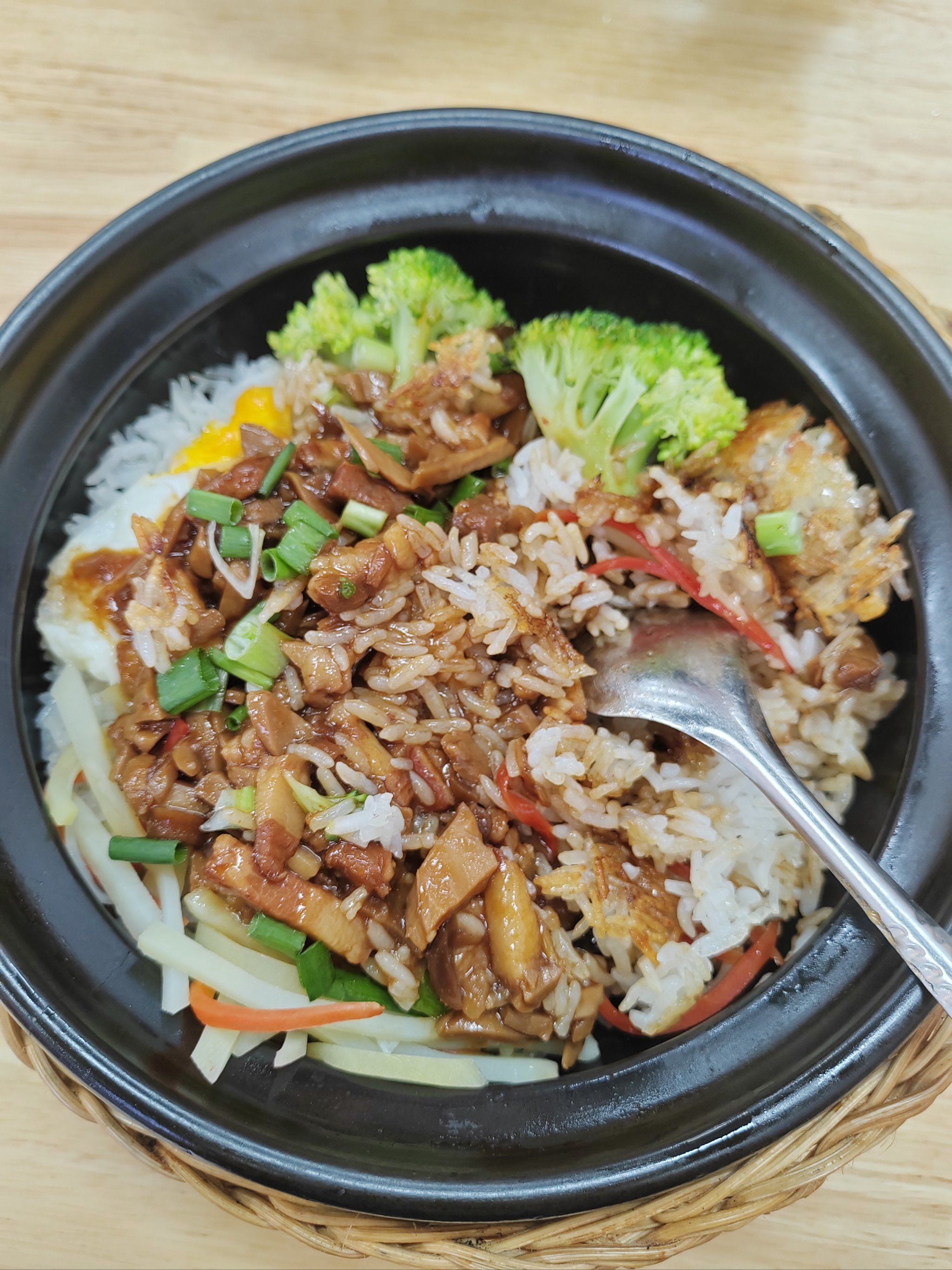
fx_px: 990
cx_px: 476
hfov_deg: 51.4
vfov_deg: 65.3
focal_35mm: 27
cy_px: 635
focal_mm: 5.52
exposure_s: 1/100
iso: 250
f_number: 1.9
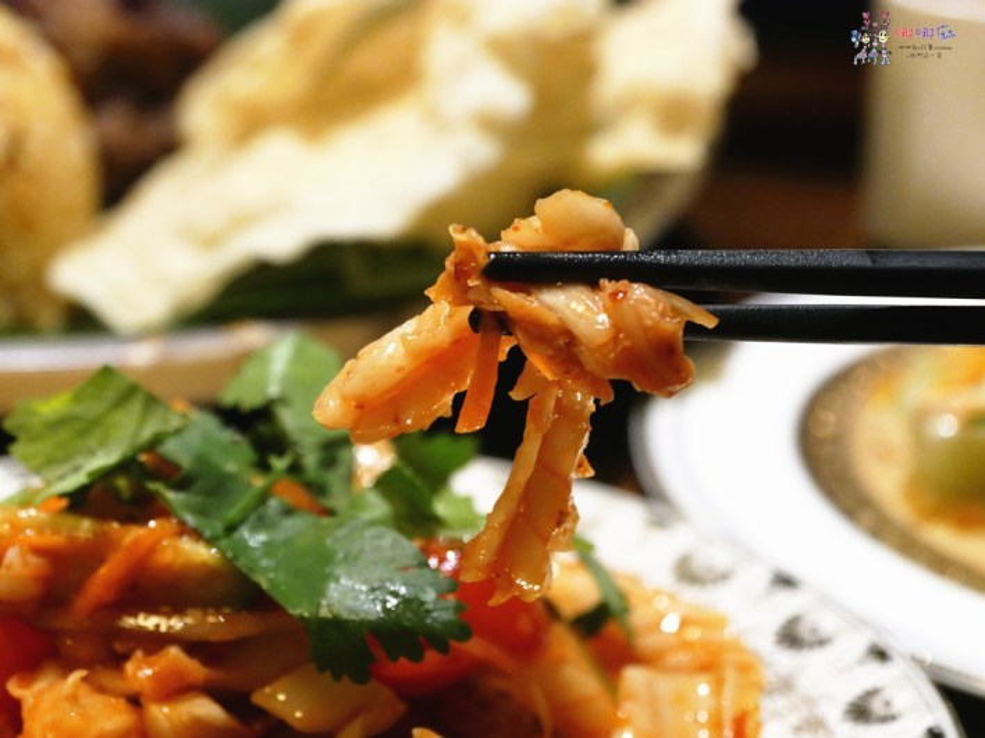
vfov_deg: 12.1
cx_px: 492
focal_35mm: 122
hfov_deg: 16.1
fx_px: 3472
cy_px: 369
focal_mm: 61
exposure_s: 1/40
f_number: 5.2
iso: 3200
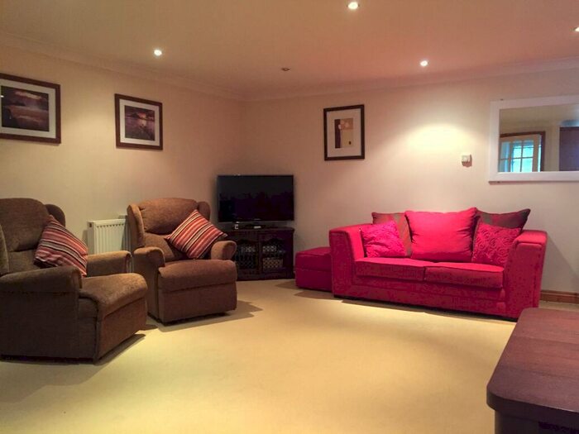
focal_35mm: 29
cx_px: 290
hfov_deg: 61.7
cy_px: 217
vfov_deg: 48.2
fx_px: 485
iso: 400
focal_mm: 4.15
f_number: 2.2
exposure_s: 1/17
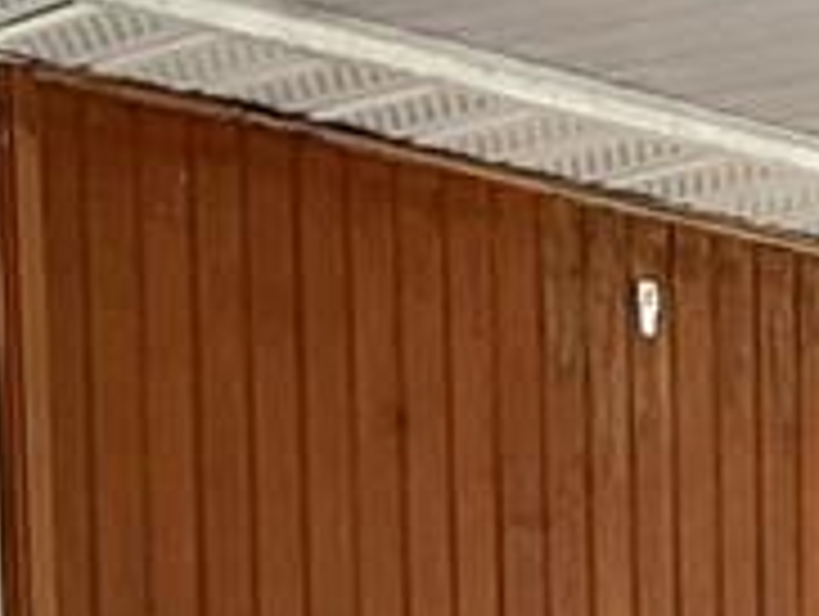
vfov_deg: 7.2
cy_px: 1569
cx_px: 1485
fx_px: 4525
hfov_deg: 9.8
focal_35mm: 191
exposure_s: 1/60
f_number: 1.8
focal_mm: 3
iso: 40
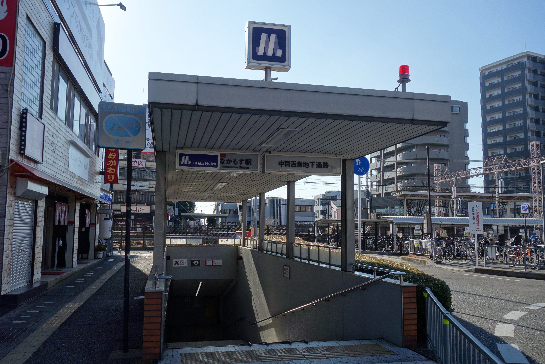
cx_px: 272
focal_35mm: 31
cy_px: 182
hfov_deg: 60.3
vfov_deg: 42.3
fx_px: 469
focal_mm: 11.6
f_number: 5.6
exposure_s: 1/320
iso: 125
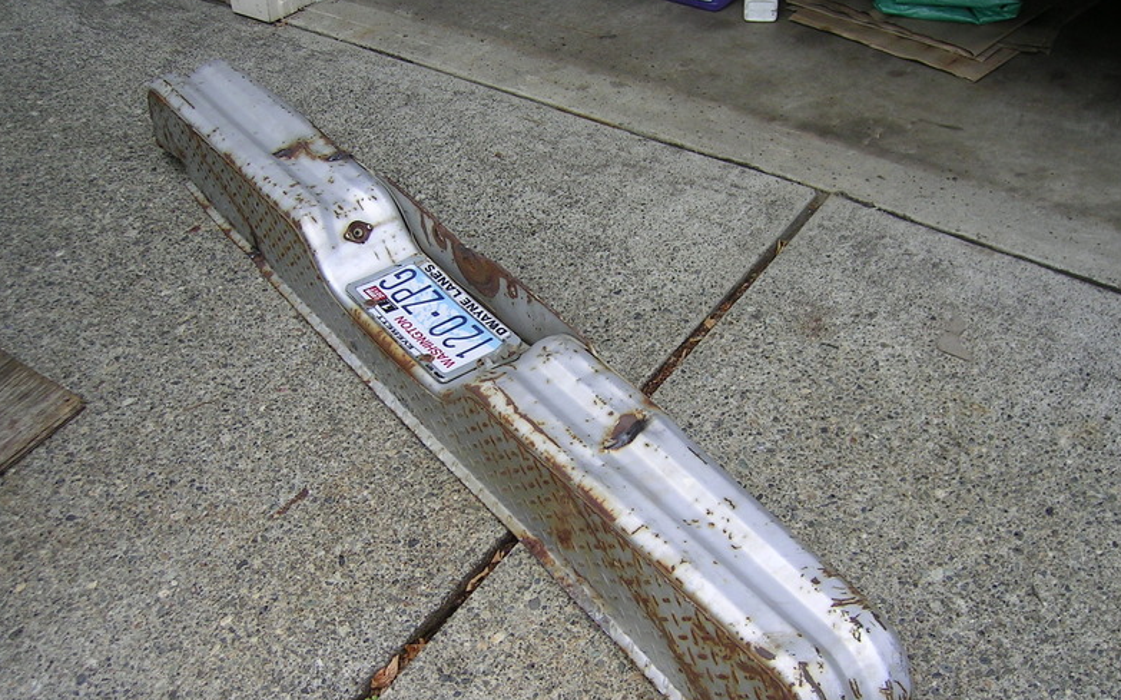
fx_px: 1191
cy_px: 421
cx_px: 563
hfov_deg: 50.4
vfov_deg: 32.7
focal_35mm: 39
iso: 50
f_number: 2.8
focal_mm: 5.6
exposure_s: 1/254
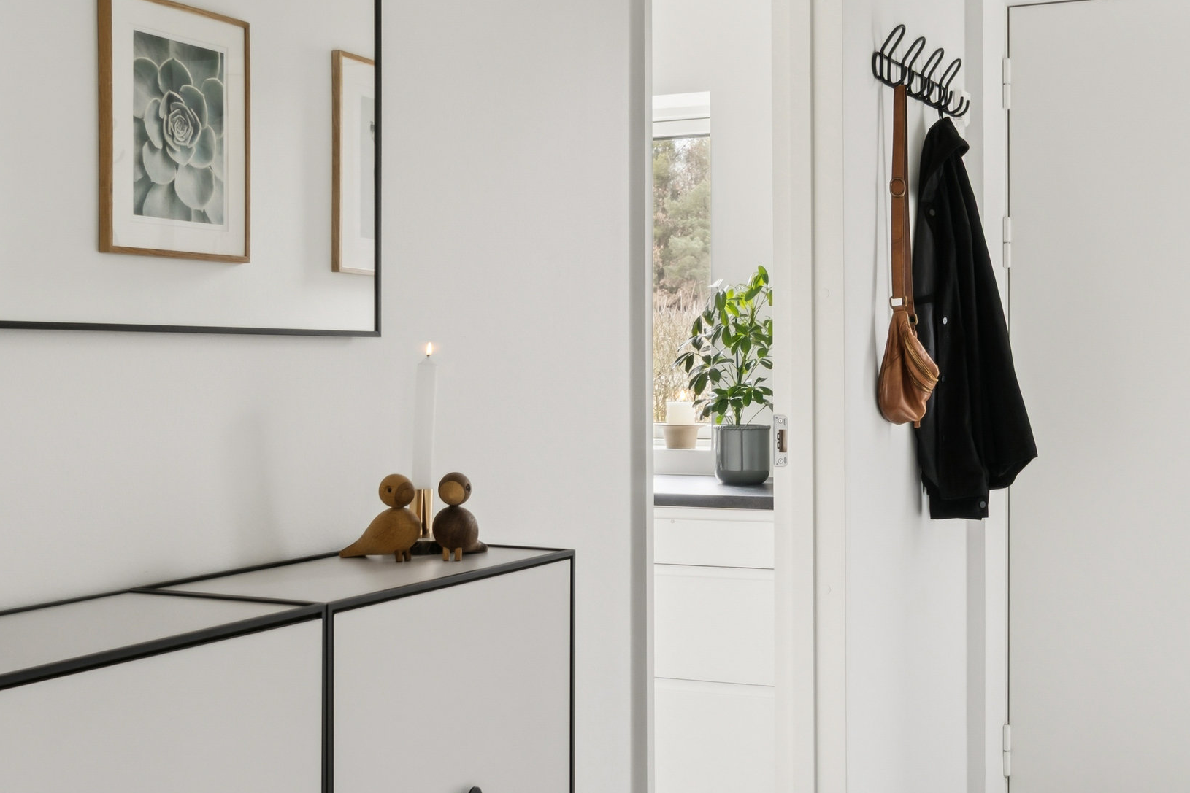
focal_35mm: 47
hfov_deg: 41.9
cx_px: 679
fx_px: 1551
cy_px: 390
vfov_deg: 28.7
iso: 200
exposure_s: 1/3.33
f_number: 8
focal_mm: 17
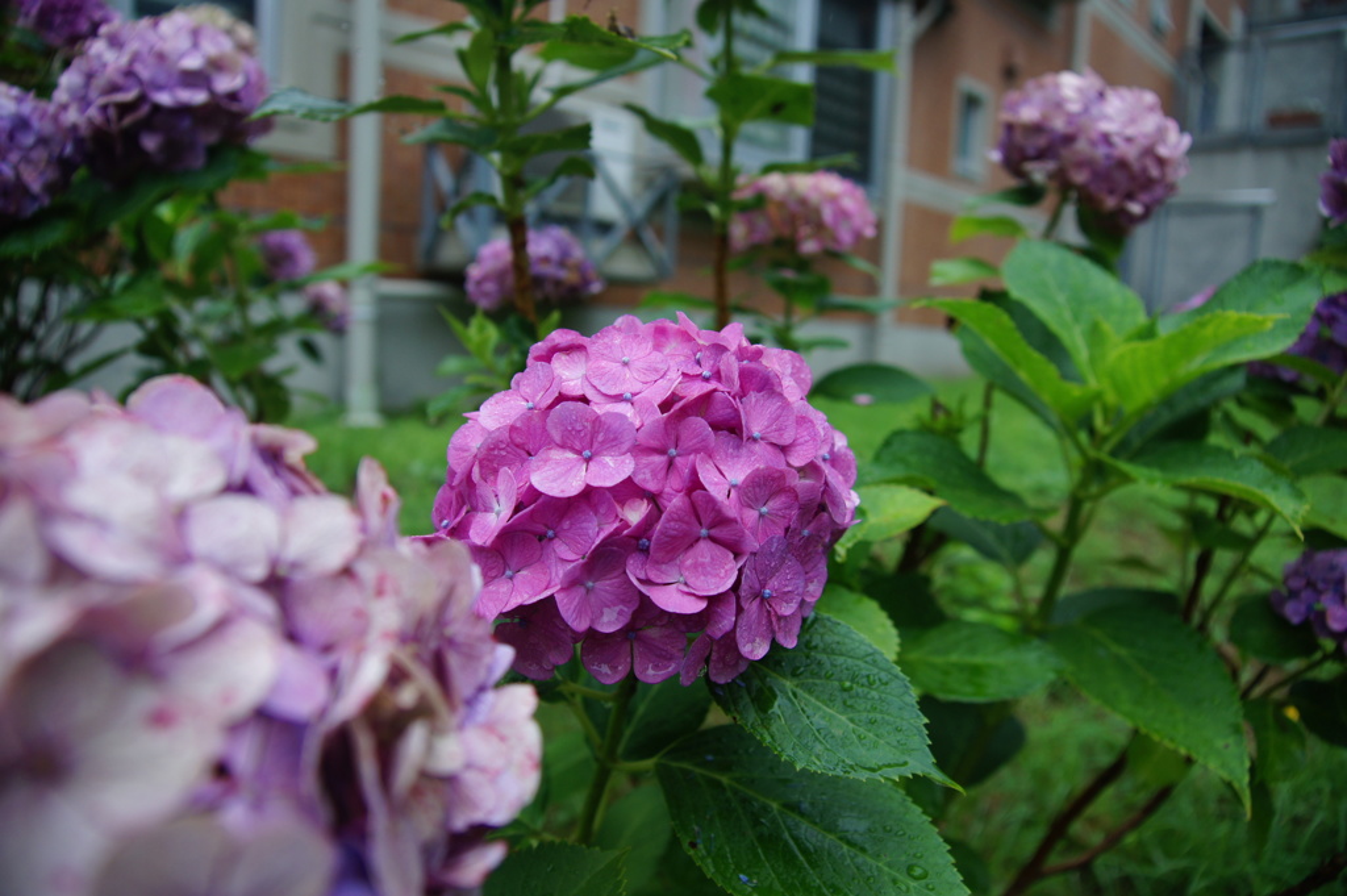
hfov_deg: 73.8
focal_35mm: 24
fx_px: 897
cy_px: 448
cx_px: 674
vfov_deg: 53.1
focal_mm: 16
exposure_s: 1/500
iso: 200
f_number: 3.5
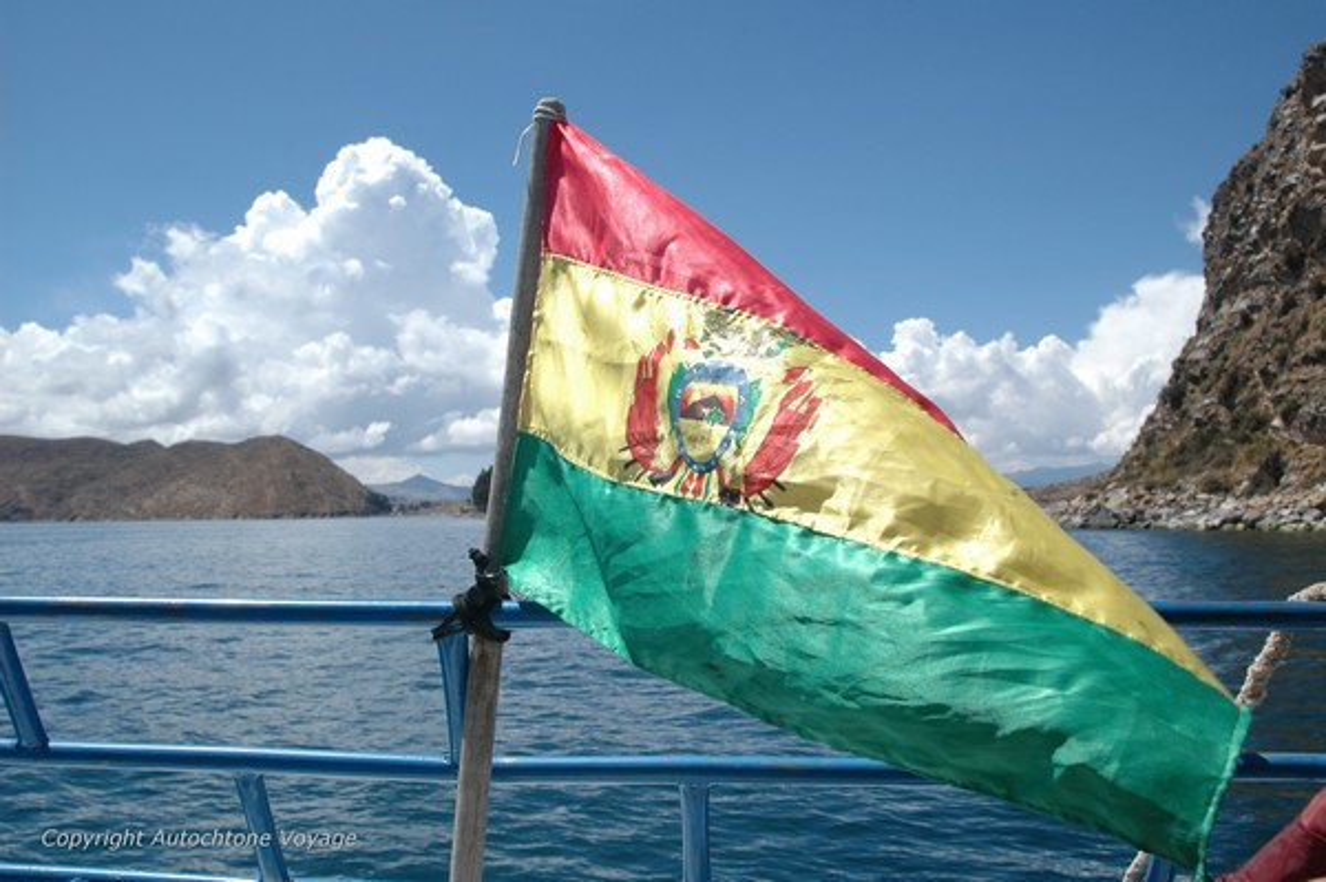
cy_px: 441
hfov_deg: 53.2
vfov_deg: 36.8
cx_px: 663
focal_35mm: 36
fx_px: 1325
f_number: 10
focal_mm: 24
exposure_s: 1/400
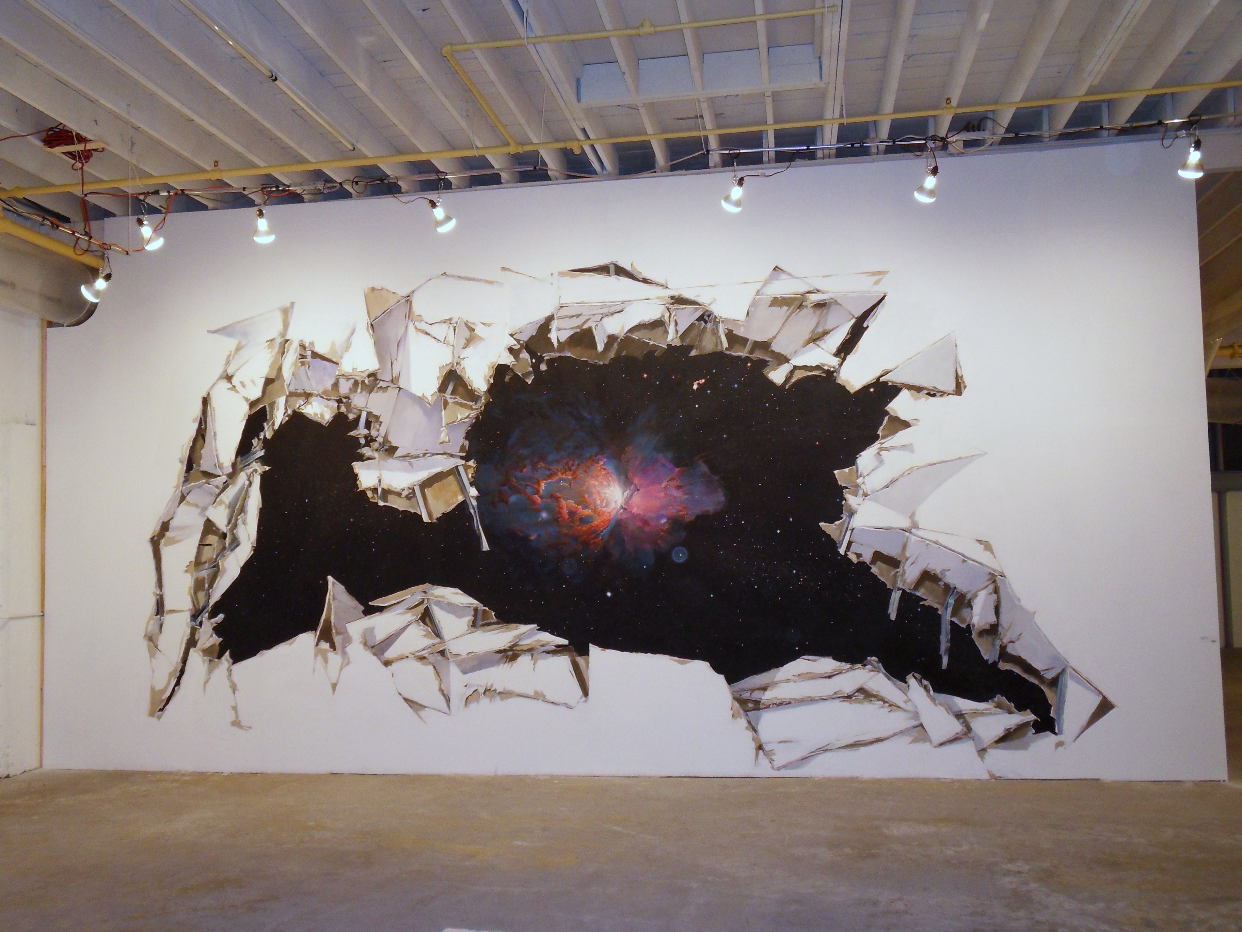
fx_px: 1148
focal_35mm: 32
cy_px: 466
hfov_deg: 56.8
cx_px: 621
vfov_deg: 44.2
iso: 200
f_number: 3.7
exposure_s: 1/30
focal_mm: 5.6
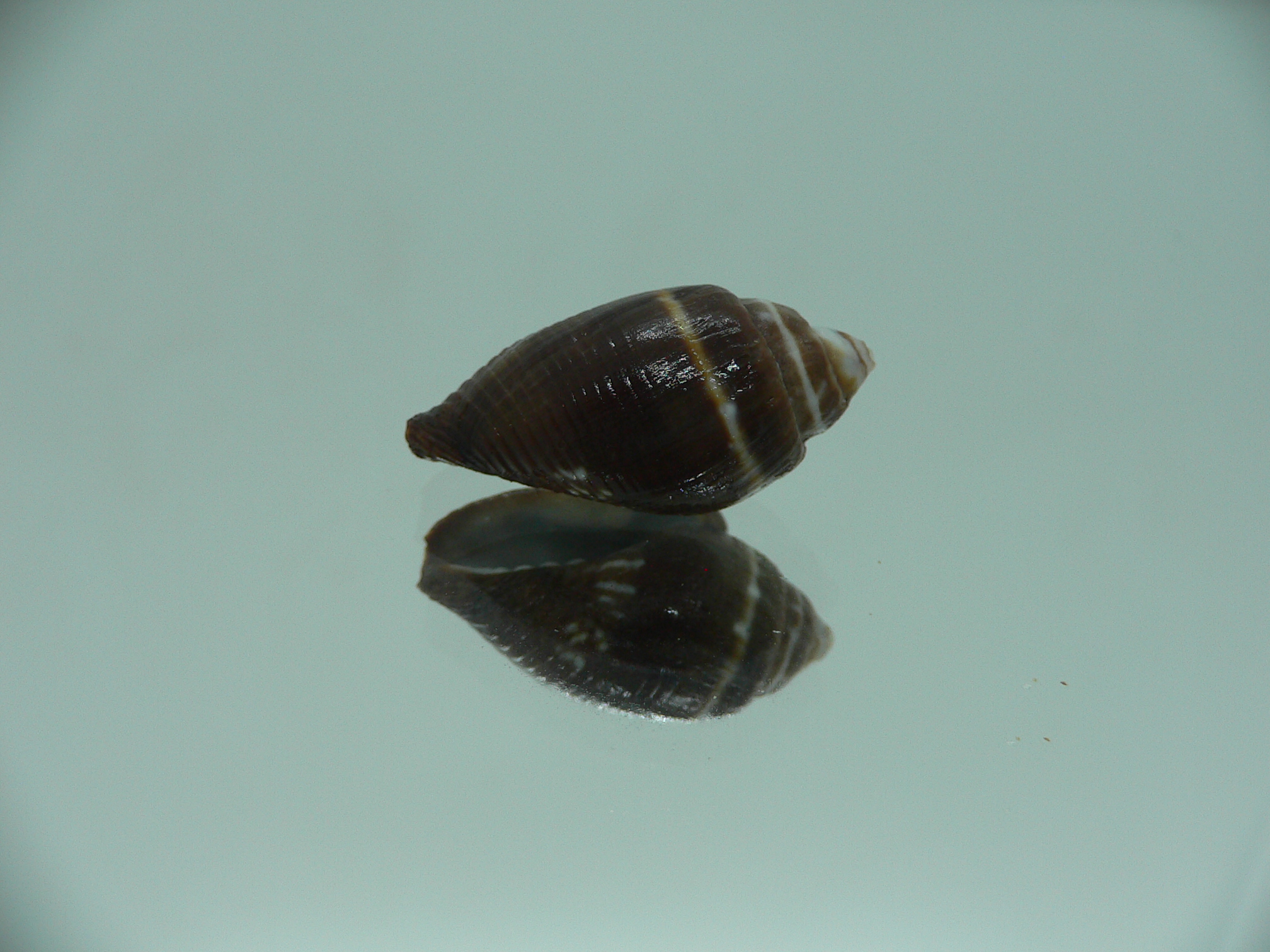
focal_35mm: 35
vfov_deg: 40.7
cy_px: 476
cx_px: 635
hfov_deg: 52.6
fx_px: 1284
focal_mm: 4.6
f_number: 2.8
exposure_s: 1/60
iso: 80
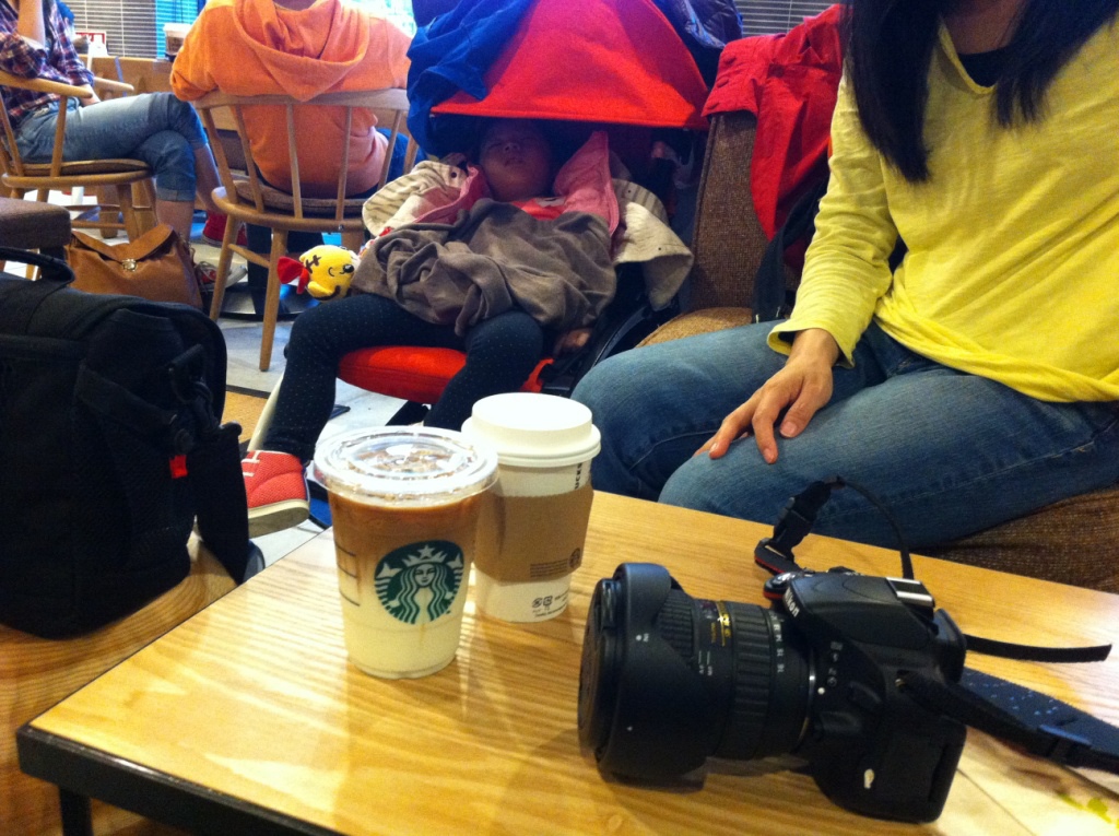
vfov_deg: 40.6
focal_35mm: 35
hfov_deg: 52.7
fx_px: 1130
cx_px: 560
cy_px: 418
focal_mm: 3.85
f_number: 2.8
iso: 500
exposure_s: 1/15
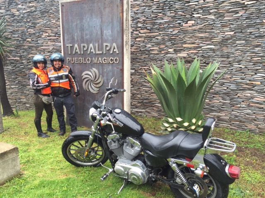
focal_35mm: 29
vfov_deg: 48.2
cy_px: 99
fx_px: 222
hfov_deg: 61.7
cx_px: 132
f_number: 2.2
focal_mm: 4.15
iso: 32
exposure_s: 1/60
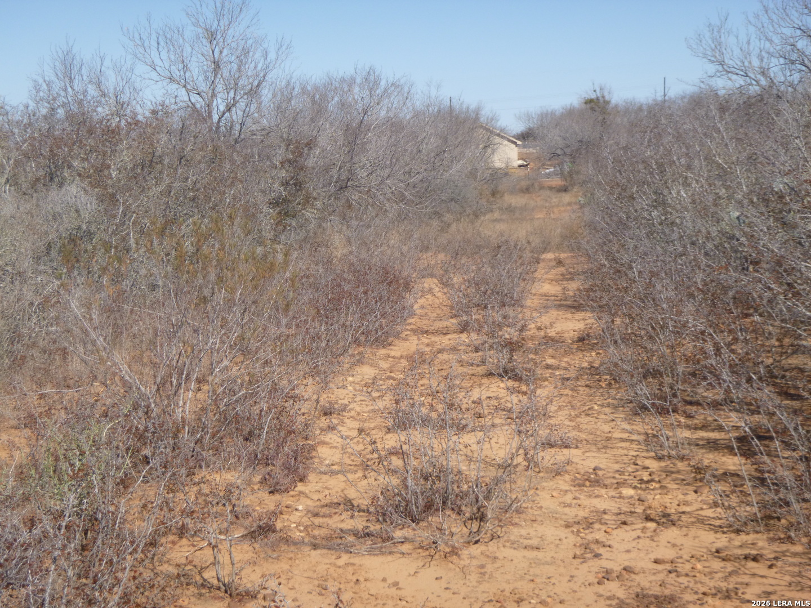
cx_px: 406
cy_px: 304
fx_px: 1453
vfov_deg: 23.7
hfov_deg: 31.2
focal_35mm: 62
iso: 100
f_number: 5.3
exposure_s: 1/320
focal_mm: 11.1
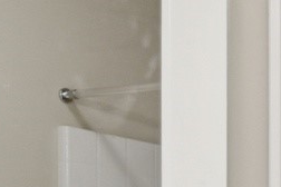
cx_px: 583
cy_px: 313
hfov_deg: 14.6
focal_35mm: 113
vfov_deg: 11.4
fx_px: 882
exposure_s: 1/25
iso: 200
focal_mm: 10
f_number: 13
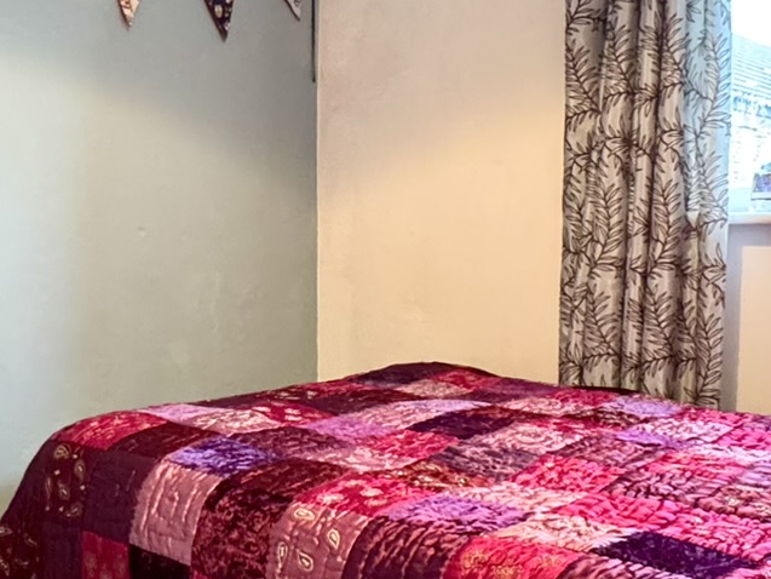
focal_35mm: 45
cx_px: 289
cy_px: 400
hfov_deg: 41.8
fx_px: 1002
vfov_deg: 31.9
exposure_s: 1/50
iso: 500
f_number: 2.2
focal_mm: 2.22
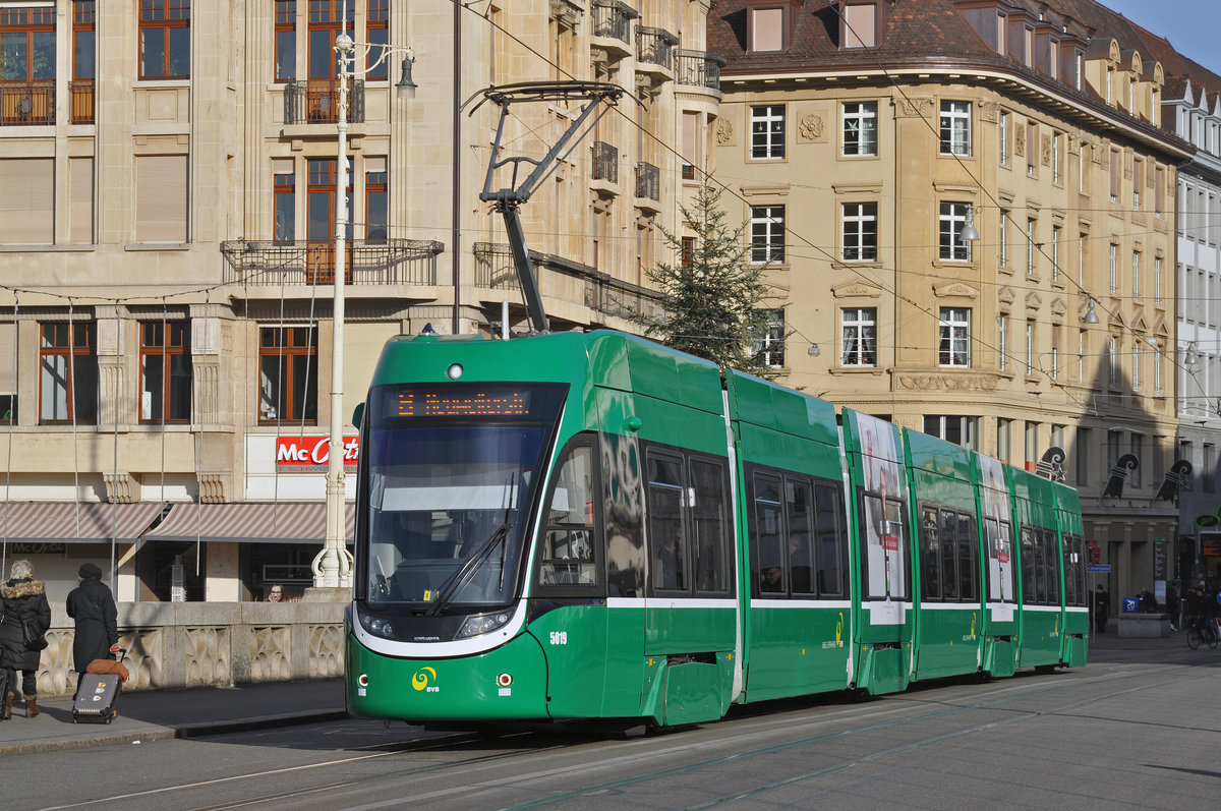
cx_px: 610
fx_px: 3303
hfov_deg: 20.9
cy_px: 406
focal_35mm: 98
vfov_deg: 14.0
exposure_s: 1/1000
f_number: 7.1
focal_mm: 65
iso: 200
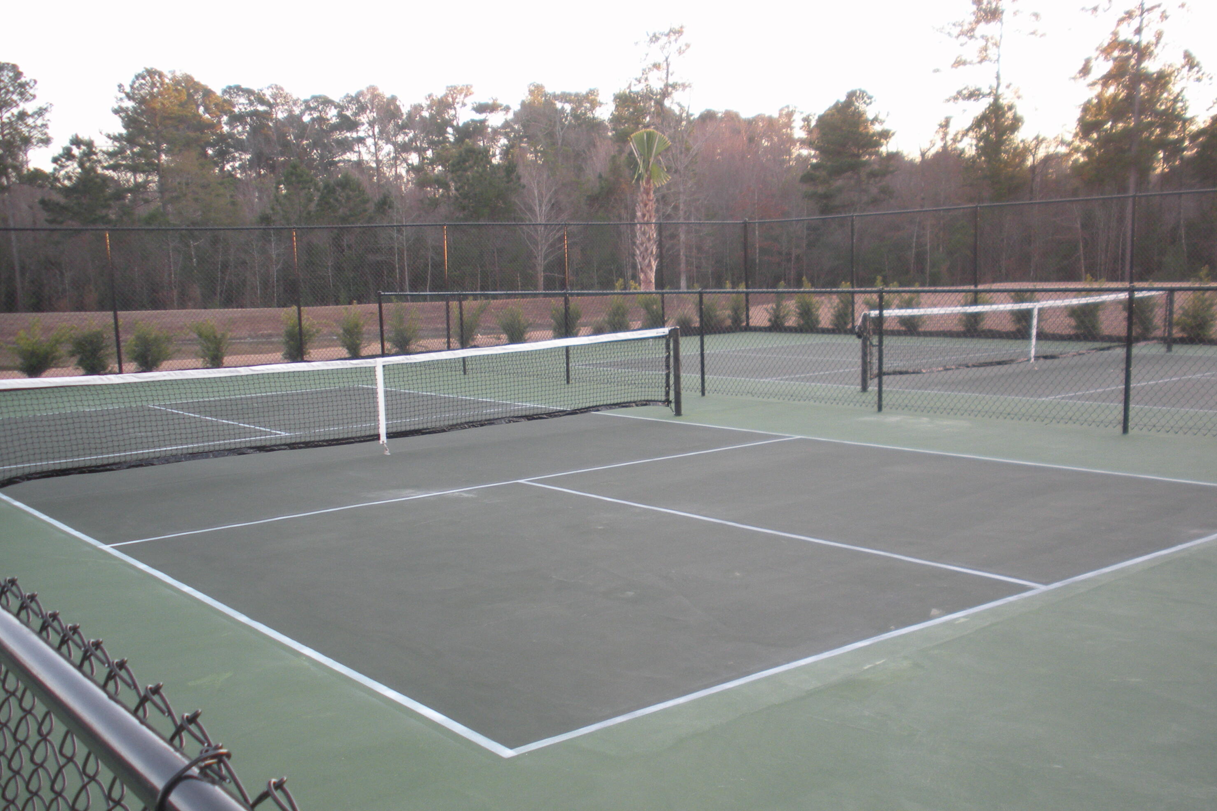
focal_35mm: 37
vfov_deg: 35.9
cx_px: 618
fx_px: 1251
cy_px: 448
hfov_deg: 51.9
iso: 144
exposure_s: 1/62.3
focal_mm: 6.3
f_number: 3.5
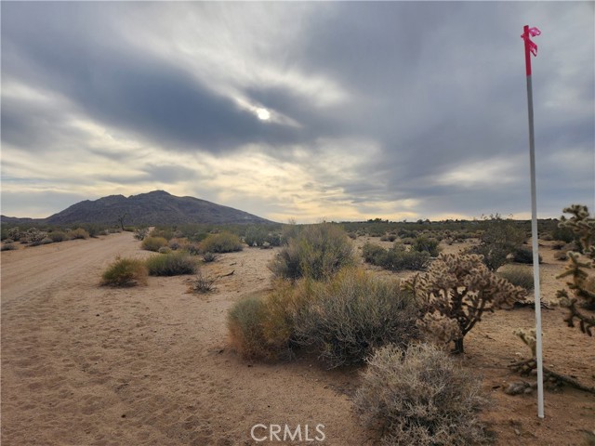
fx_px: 395
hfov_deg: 73.9
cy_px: 223
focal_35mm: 23
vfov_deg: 58.9
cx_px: 298
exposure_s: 1/1930
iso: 20
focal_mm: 5.4
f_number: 1.8
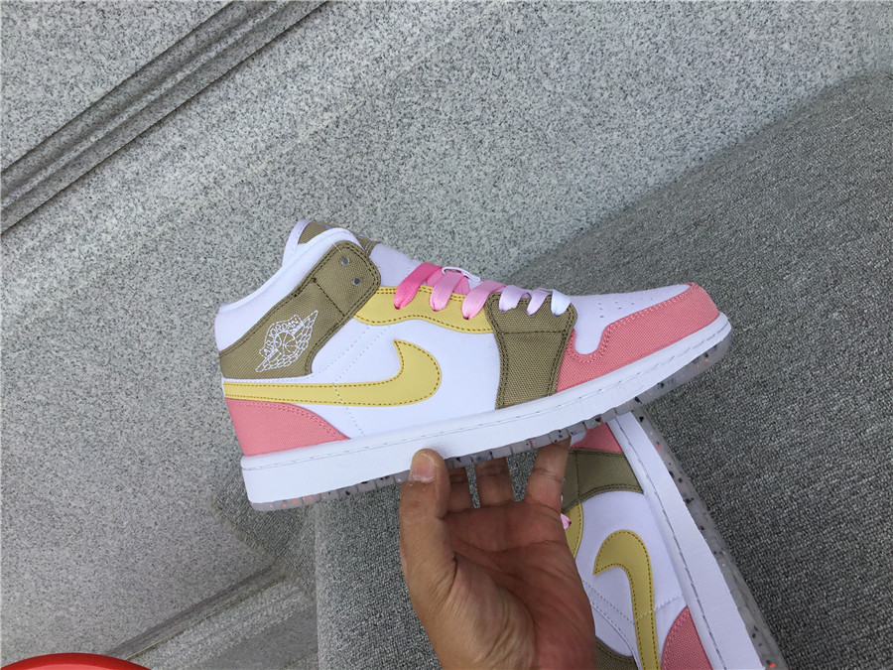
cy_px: 335
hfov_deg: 58.4
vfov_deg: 45.4
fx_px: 800
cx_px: 446
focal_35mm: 31
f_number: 2.4
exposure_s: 1/867
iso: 25
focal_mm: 3.3
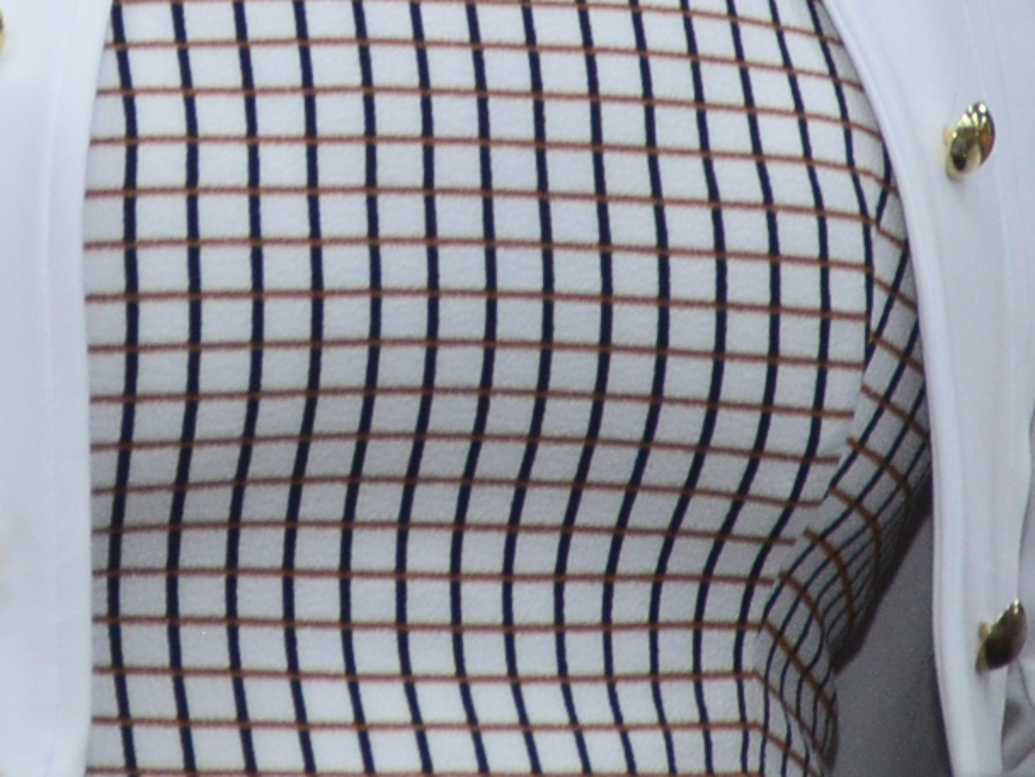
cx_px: 223
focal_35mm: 452
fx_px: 13515
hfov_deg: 4.4
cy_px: -700
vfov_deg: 3.3
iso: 2000
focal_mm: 95
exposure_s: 1/60
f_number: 5.6
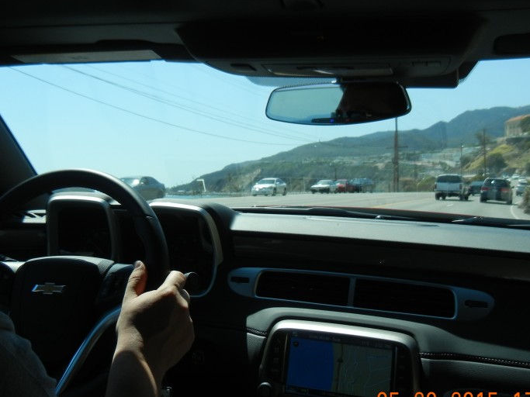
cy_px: 166
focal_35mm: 45
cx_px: 223
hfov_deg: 42.0
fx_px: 689
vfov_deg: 32.1
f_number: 7
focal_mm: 5.4
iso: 160
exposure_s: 1/308
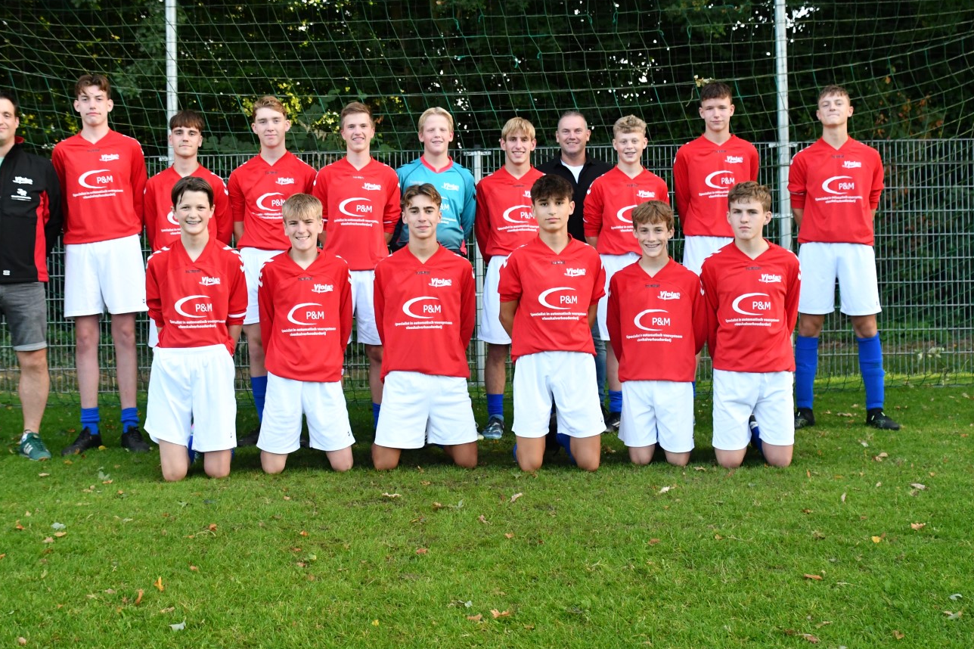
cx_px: 421
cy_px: 266
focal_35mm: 39
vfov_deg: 34.1
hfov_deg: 49.4
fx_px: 1055
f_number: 3.5
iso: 1800
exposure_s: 1/500
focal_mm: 21
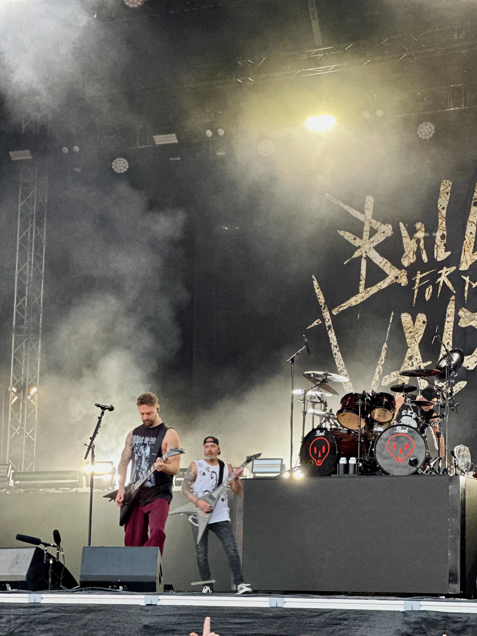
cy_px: 318
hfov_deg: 19.1
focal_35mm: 77
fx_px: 1415
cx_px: 238
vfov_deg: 25.3
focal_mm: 9
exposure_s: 1/50
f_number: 2.8
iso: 160
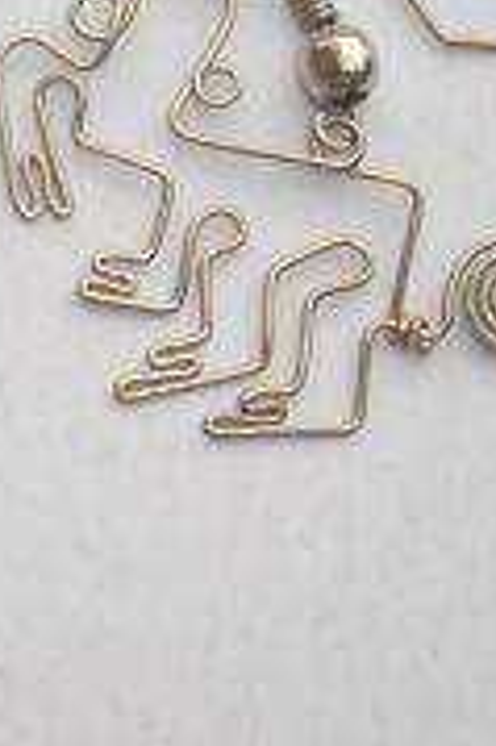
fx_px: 1967
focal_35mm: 95
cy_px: 133
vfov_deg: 21.2
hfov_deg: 14.0
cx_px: -63
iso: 80
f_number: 2.8
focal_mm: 5.7
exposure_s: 1/800
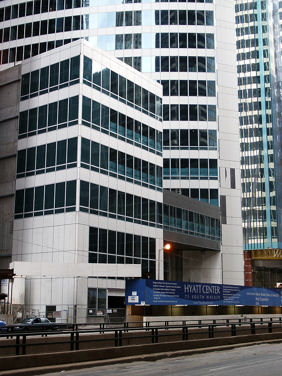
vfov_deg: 34.9
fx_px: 597
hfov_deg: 26.6
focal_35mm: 55
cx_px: 141
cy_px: 188
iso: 64
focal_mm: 11.48
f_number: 3.6
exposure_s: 1/60
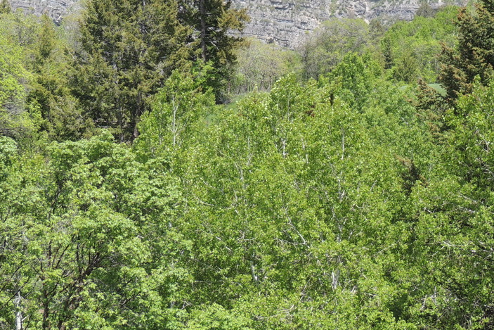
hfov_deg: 22.8
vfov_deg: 15.2
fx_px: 1221
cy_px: 46
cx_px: 332
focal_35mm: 89
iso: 100
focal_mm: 8.3
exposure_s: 1/500
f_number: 3.5
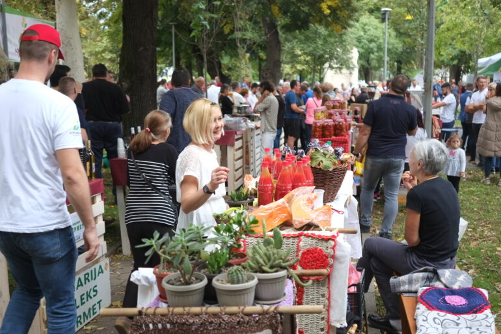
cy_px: 167
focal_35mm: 41
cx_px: 250
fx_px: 570
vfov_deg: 32.6
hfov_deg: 47.4
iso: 200
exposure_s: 1/160
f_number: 2.8
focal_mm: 27
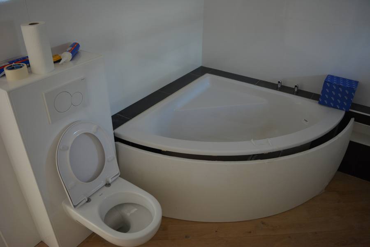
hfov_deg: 67.4
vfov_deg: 48.0
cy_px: 124
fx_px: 278
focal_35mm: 27
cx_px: 185
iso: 800
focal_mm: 18
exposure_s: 1/50
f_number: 3.5
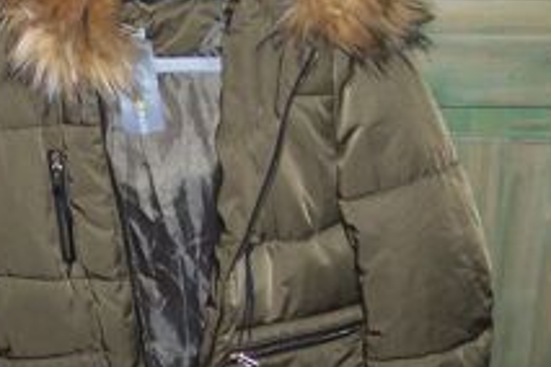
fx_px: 1362
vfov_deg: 15.3
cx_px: 173
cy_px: 238
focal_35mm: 89
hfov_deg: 22.7
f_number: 2.8
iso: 140
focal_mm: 6.3
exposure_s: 1/60
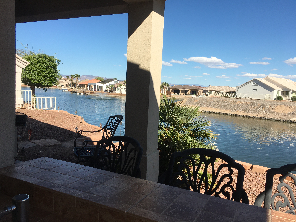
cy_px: 111
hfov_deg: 61.7
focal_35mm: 29
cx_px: 148
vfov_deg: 48.2
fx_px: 248
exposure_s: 1/1709
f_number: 2.2
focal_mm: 4.15
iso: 25
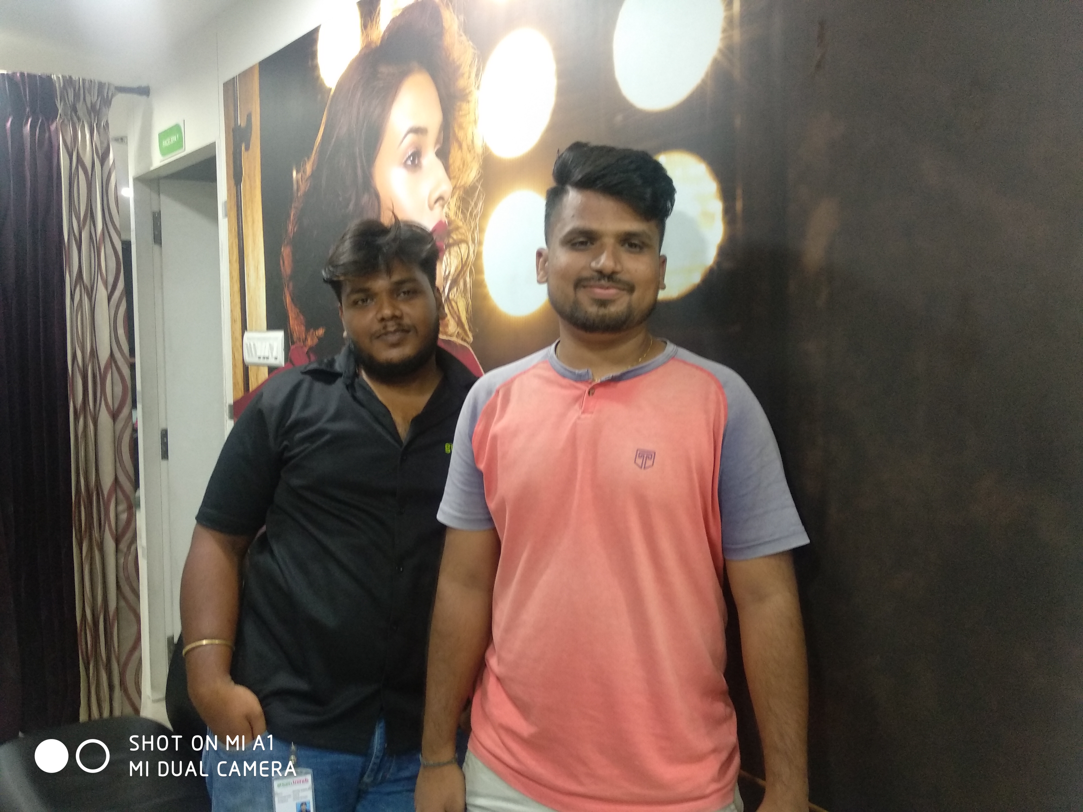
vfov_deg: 53.1
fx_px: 813
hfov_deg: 67.3
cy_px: 406
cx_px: 542
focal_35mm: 26
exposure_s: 1/25
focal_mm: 3.81
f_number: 2.2
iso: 640
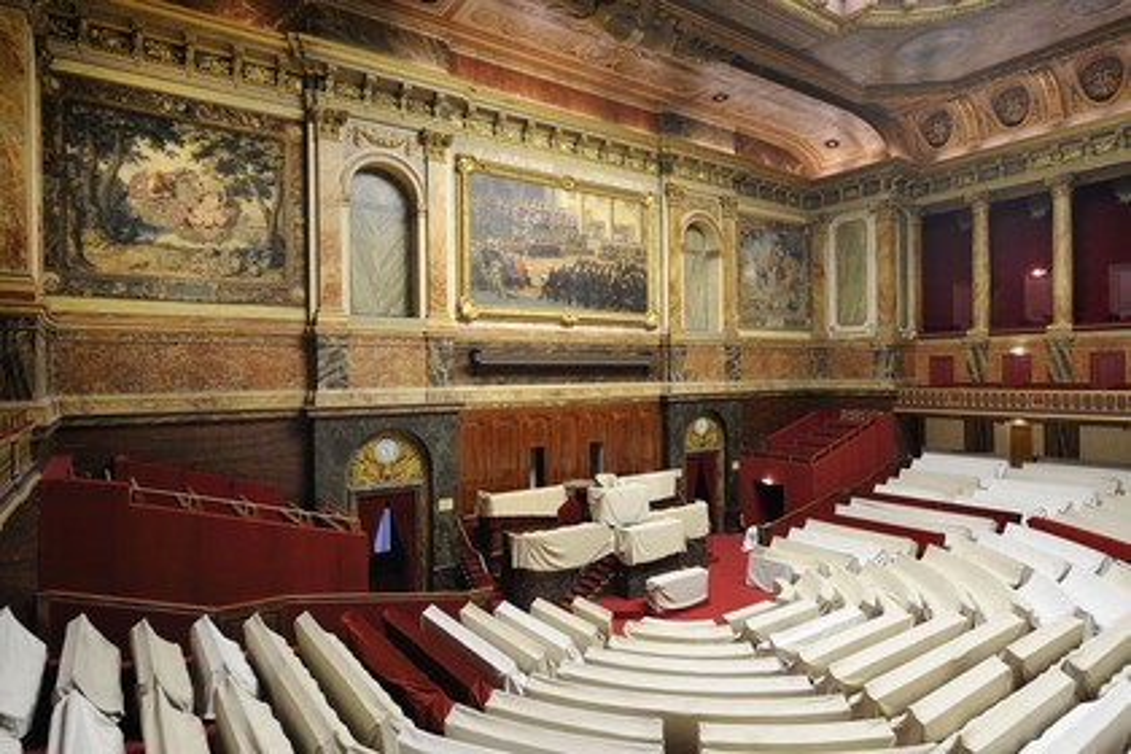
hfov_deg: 84.0
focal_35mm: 20
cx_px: 566
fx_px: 628
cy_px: 377
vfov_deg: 61.9
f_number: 7.1
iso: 200
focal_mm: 20
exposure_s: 1/1.67
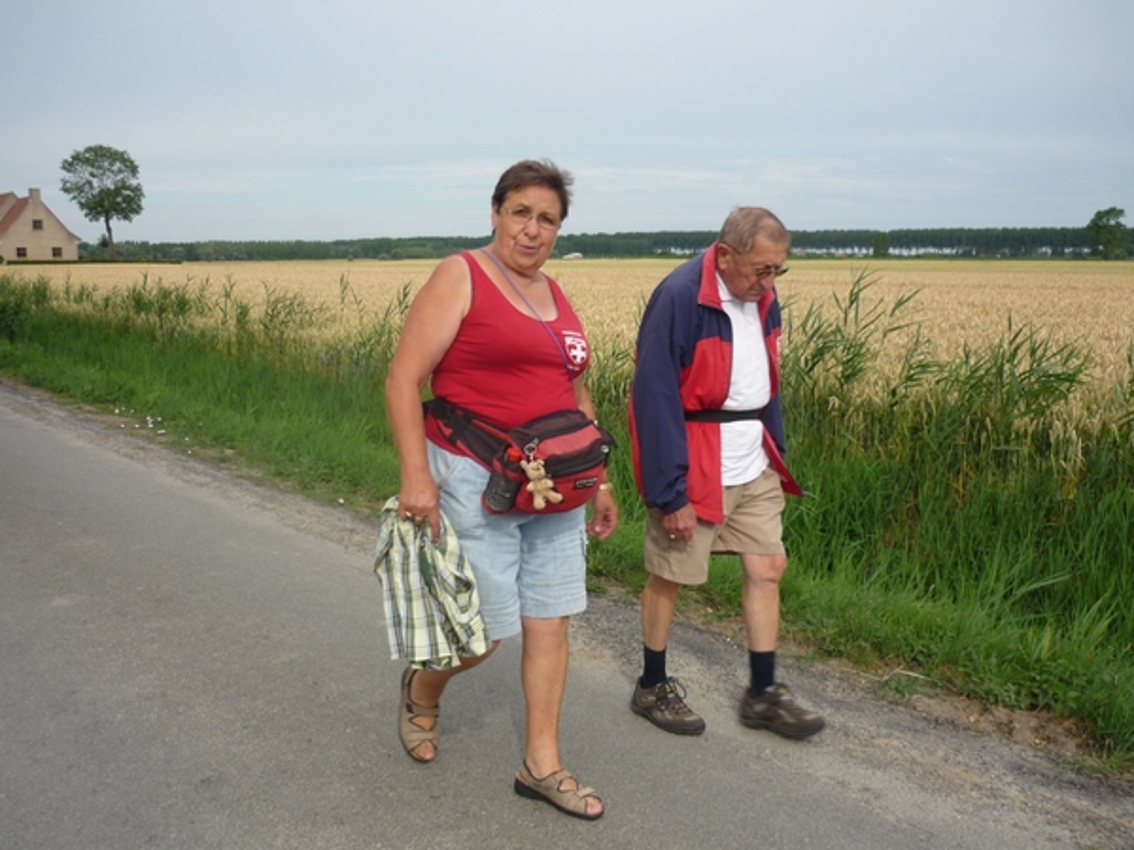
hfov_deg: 55.4
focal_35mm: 33
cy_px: 425
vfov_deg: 42.9
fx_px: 1081
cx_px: 567
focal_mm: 5.5
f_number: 8
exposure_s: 1/125
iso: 100
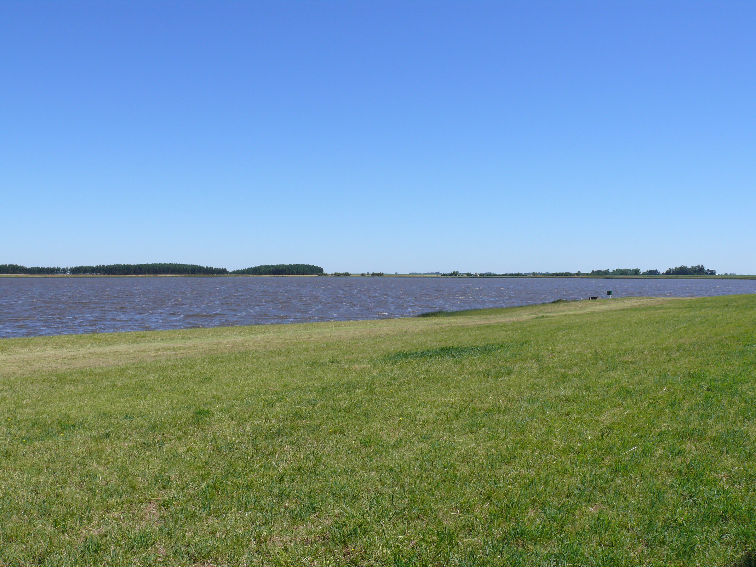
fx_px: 764
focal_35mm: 35
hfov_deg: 52.6
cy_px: 284
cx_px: 378
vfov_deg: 40.7
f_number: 6.3
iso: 100
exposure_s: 1/500
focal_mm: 7.4
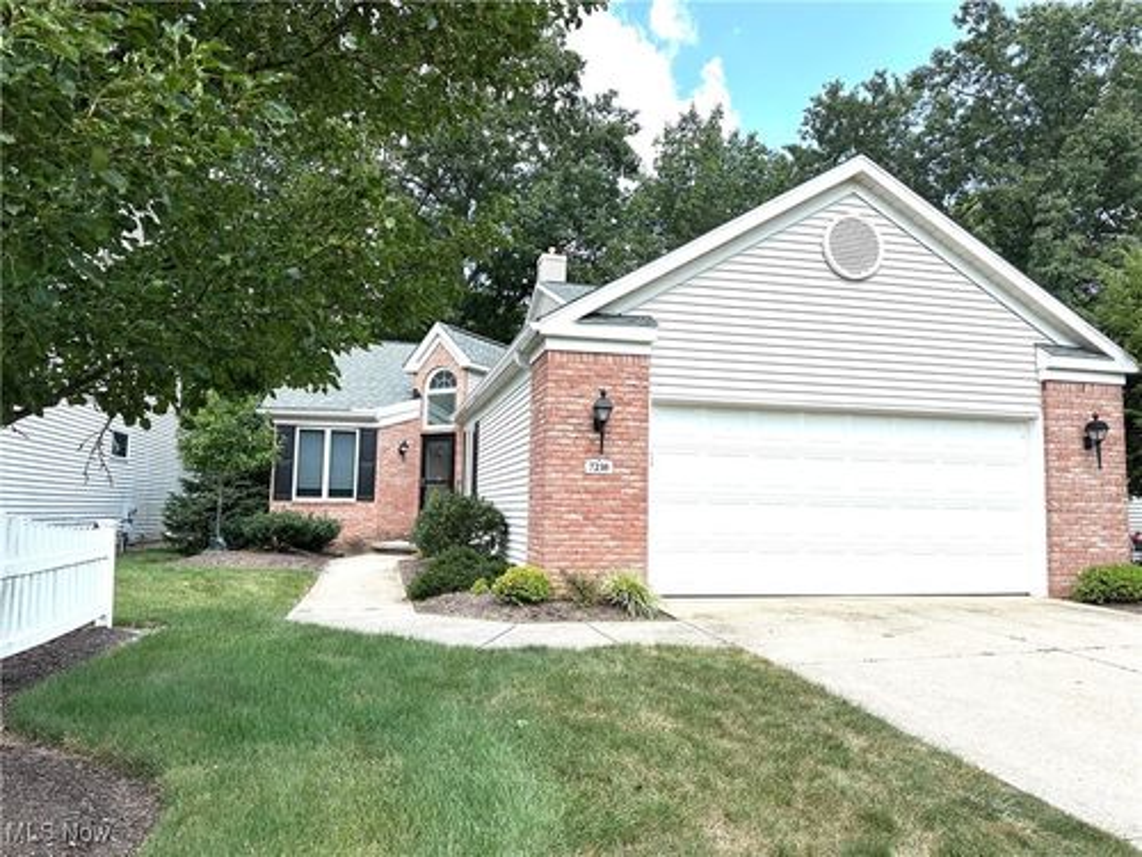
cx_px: 571
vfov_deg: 56.8
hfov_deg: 71.6
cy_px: 428
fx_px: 792
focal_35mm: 24
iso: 80
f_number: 1.78
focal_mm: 6.86
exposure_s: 1/2525
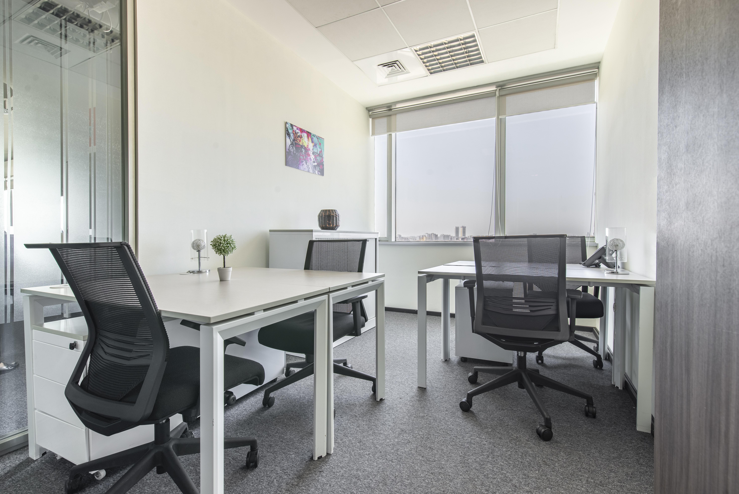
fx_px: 329
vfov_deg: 73.8
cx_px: 370
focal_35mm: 16
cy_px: 247
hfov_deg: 96.7
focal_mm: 16
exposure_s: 1/200
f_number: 8
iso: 200
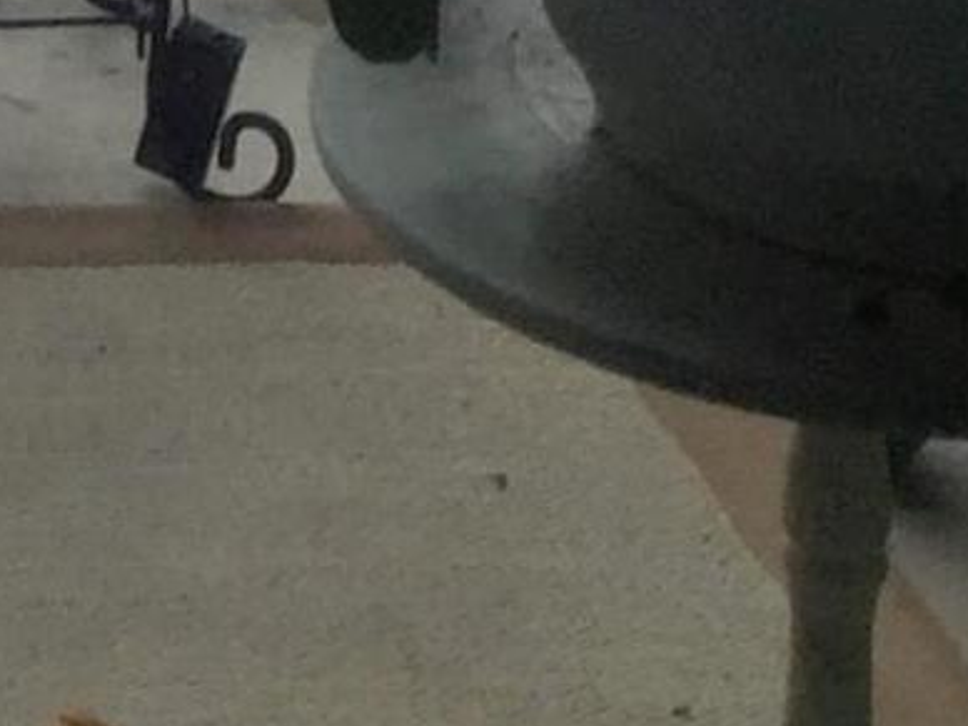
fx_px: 6012
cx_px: -1090
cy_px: -1589
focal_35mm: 215
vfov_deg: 6.3
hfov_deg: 8.6
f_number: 2.2
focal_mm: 4.15
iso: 32
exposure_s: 1/879
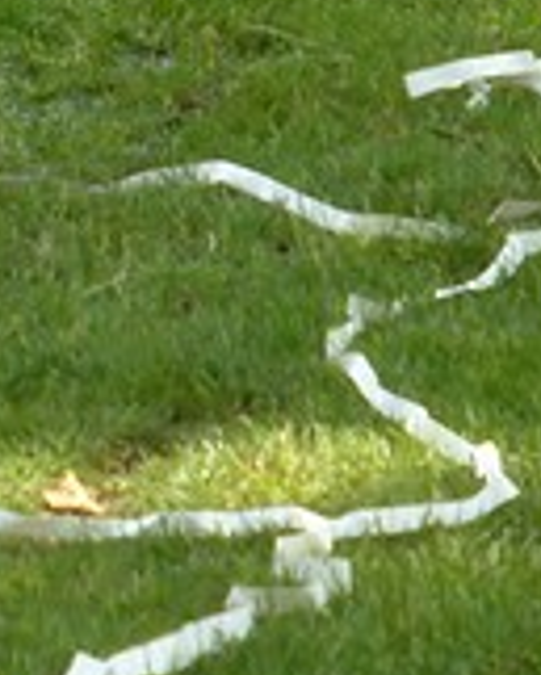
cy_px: -671
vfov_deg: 2.7
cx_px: -247
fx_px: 14257
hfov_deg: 2.2
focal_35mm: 713
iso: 100
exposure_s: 1/100
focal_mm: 20.6
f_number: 5.3
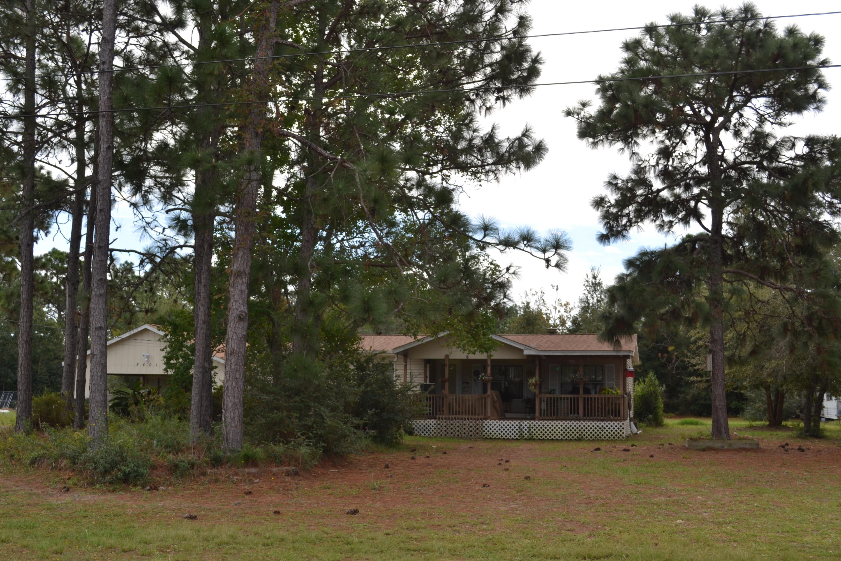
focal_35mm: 42
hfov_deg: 46.4
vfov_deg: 31.9
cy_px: 280
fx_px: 981
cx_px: 420
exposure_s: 1/200
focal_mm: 28
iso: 100
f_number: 8
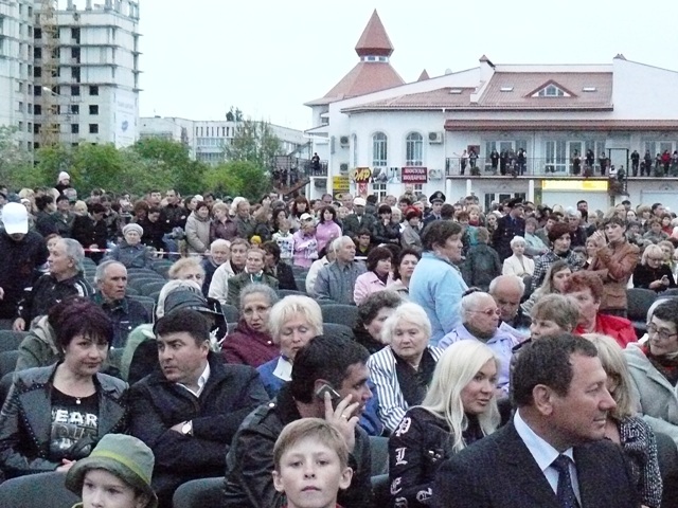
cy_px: 254
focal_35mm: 84
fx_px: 1645
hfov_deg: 23.3
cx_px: 339
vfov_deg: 17.6
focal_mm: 9.3
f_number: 2.8
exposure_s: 1/100
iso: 1250
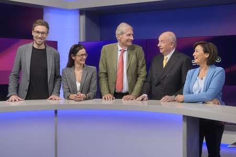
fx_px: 295
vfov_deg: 29.8
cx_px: 118
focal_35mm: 45
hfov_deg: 43.6
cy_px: 78
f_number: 2.2
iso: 640
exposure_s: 1/250
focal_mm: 30
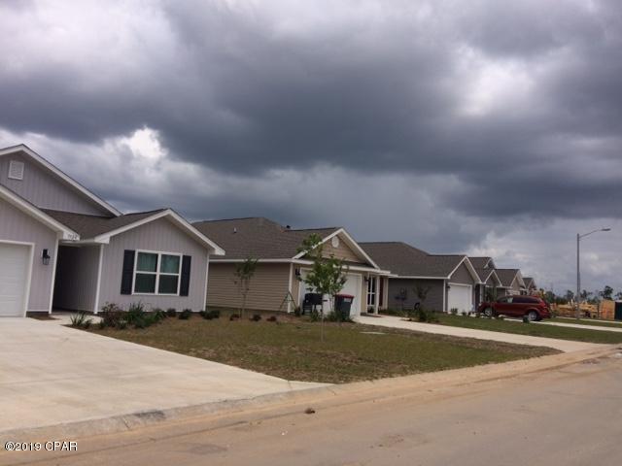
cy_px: 233
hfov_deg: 61.7
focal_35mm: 29
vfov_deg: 48.2
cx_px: 311
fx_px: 521
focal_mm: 4.15
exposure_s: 1/3731
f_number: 2.2
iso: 32
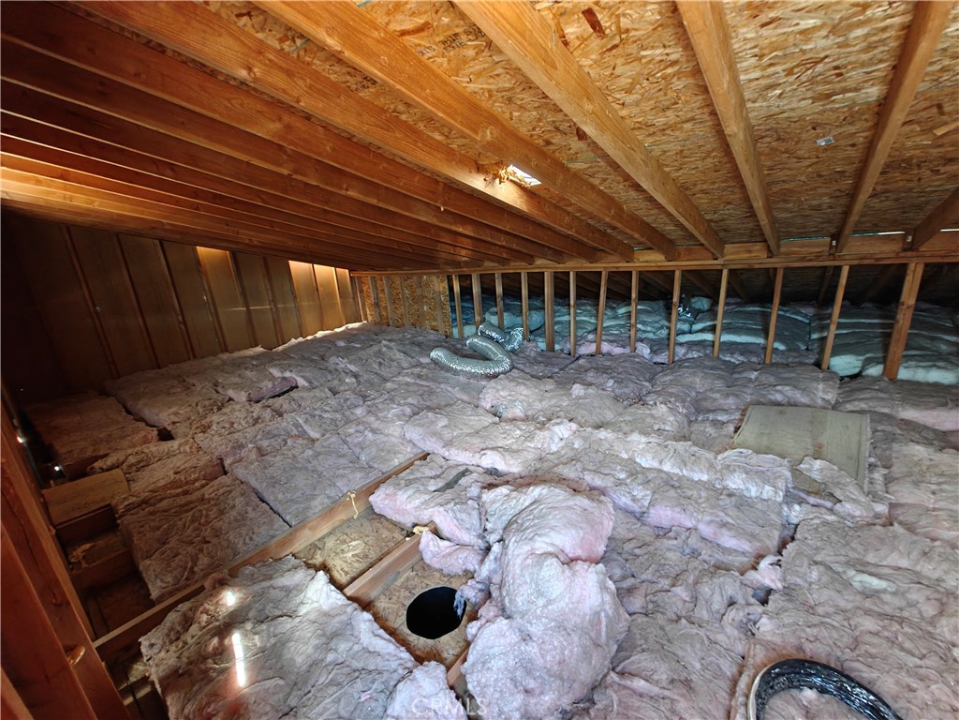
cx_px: 480
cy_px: 360
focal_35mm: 14
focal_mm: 2.62
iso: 1600
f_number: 2.2
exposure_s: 1/20
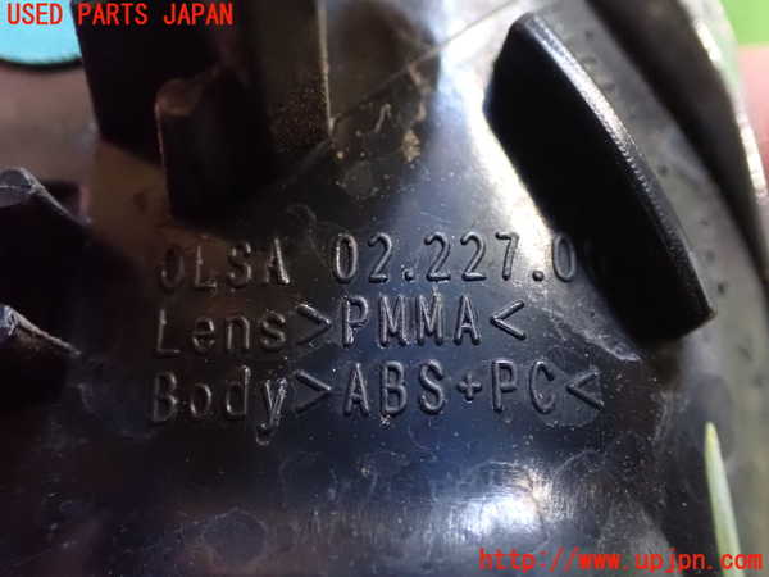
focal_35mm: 41
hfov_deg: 45.8
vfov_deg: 35.1
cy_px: 288
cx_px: 384
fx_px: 911
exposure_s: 1/25
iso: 1600
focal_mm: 7.31
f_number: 2.8
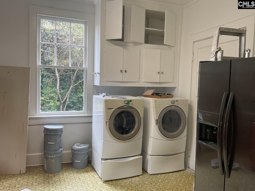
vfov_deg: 48.2
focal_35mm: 29
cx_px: 128
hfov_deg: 61.7
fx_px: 214
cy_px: 96
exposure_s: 1/120
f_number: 1.8
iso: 64
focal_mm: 3
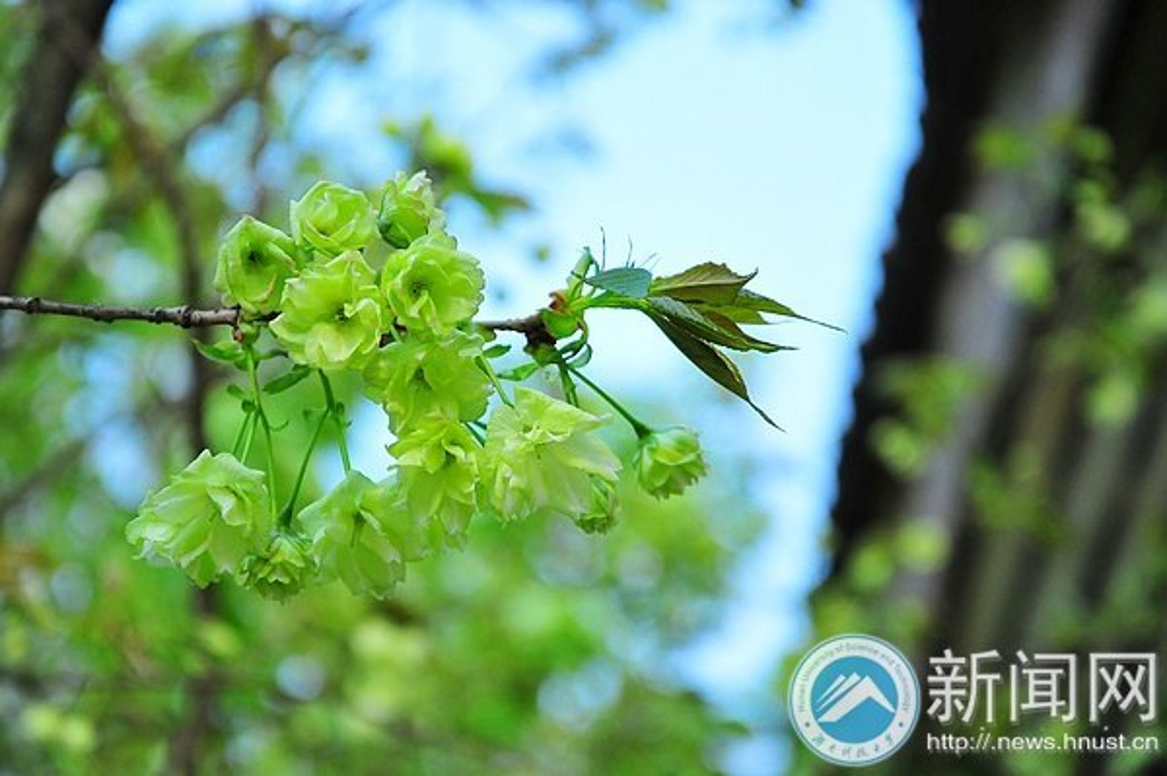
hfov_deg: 13.1
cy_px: 388
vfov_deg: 8.7
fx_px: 5101
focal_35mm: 158
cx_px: 584
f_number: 5.6
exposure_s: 1/1250
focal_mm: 105
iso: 1000
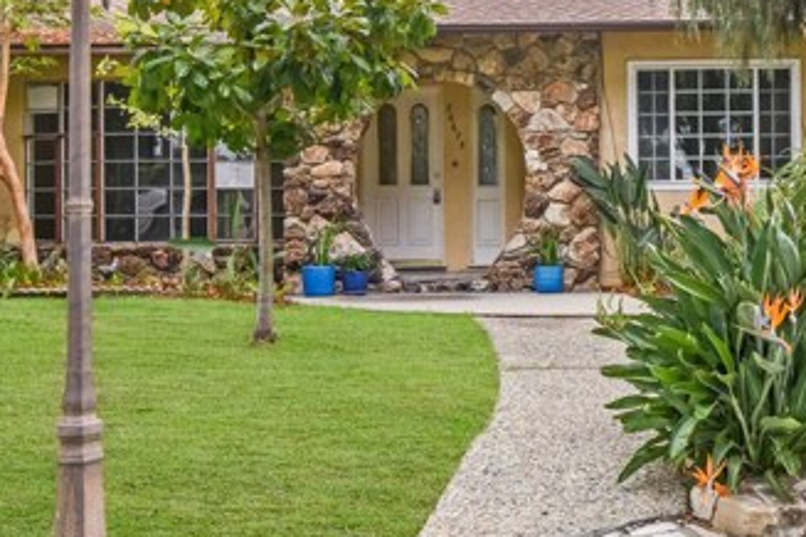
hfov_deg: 41.2
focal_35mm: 47
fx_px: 1052
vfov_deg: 28.6
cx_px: 562
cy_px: 216
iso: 250
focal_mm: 16
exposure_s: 1/80
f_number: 11
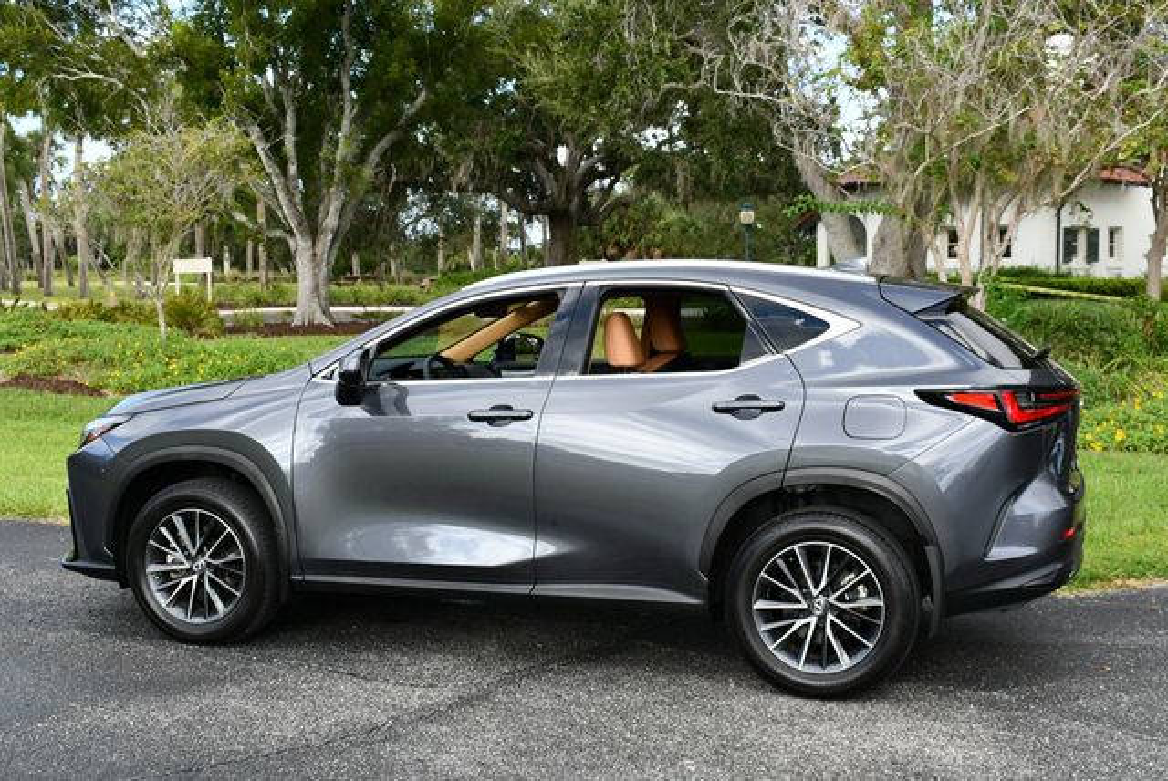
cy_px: 390
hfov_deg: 41.1
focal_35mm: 48
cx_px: 584
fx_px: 1559
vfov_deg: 28.1
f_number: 6.3
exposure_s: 1/250
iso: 200
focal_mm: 24
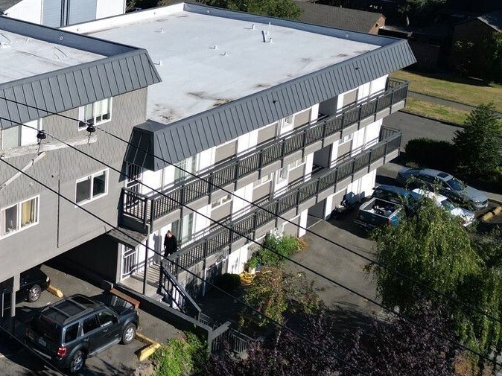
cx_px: -7
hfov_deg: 31.1
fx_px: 826
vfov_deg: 24.8
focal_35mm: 57
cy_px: 28
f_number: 1.7
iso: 110
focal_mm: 6.72
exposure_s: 1/3000
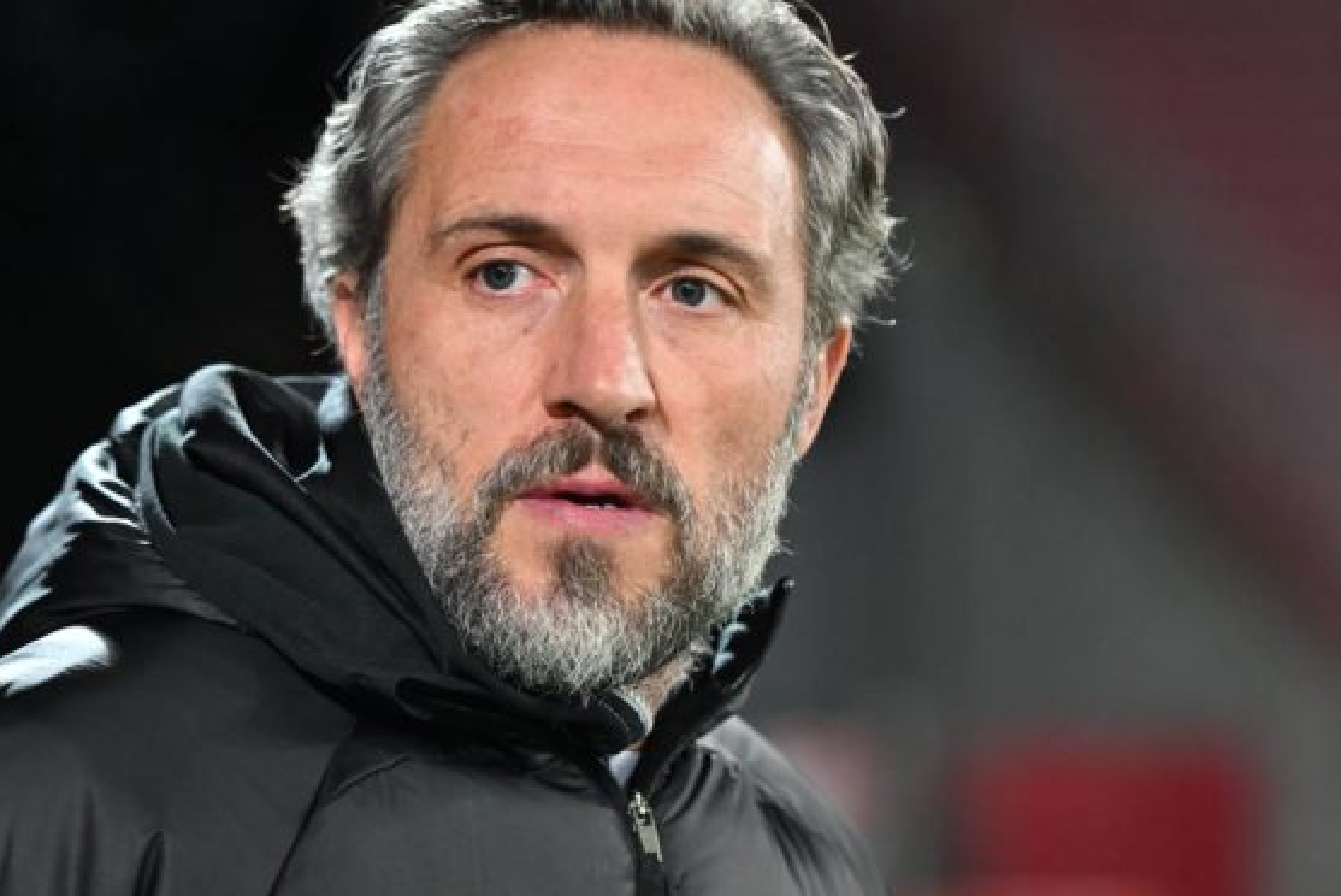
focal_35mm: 248
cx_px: 472
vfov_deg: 5.5
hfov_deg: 8.3
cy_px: 399
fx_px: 9242
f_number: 2.8
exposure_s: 1/1000
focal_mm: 135
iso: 2500
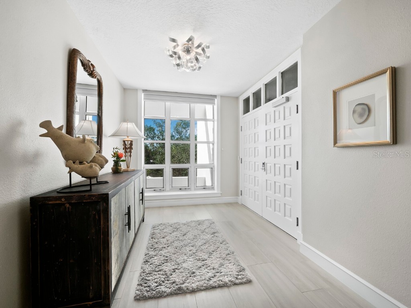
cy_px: 154
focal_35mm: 14
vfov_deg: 85.7
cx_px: 206
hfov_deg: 102.1
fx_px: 166
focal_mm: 7
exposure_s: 1/15
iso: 400
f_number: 11
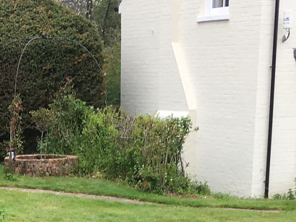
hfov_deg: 15.4
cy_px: 455
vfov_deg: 10.6
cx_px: 48
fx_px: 1086
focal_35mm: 127
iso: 25
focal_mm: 4.15
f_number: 2.2
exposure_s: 1/298
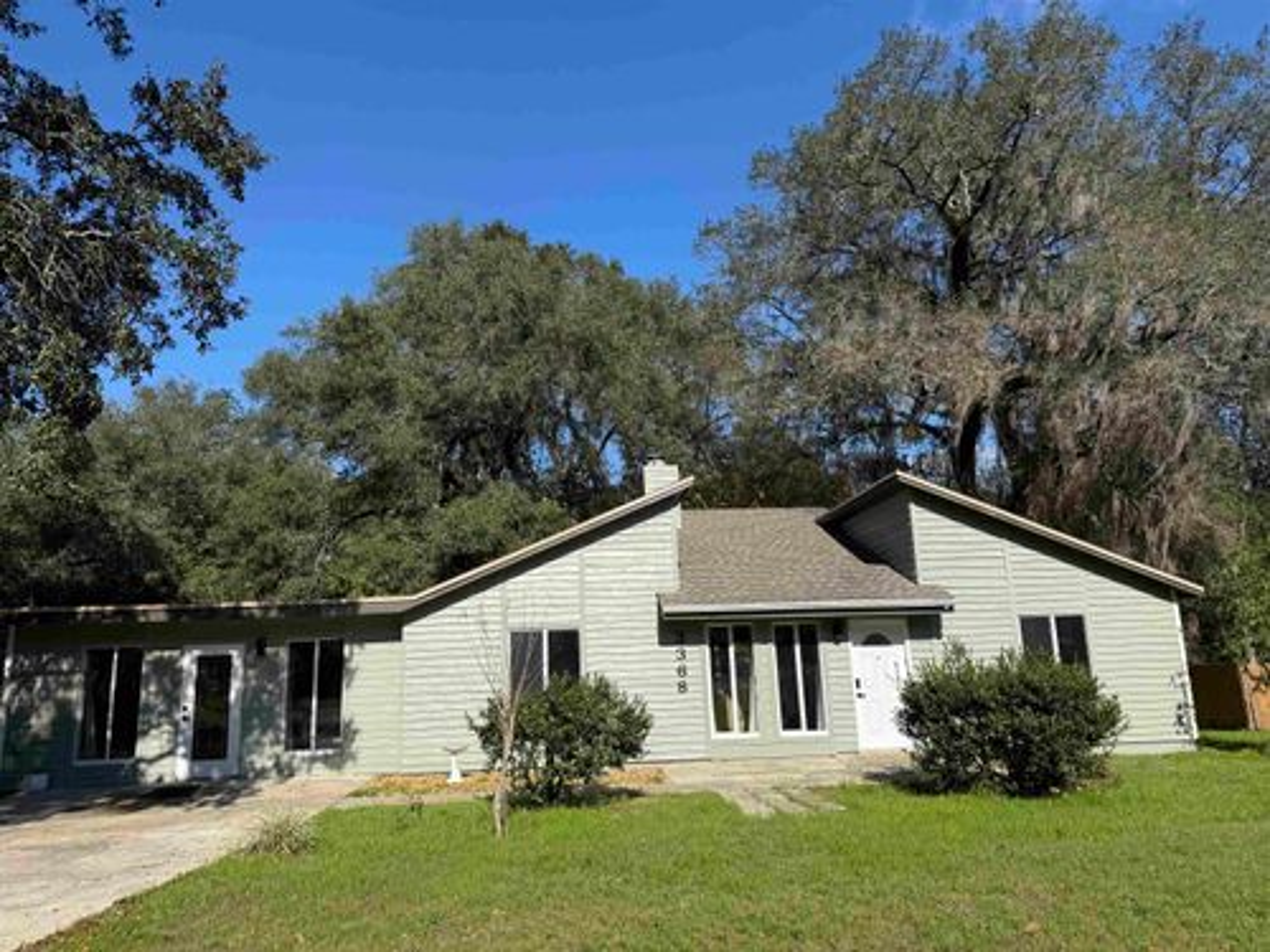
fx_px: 881
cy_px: 476
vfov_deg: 56.8
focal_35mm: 24
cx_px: 635
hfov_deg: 71.6
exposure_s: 1/4673
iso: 80
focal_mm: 6.76
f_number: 1.78
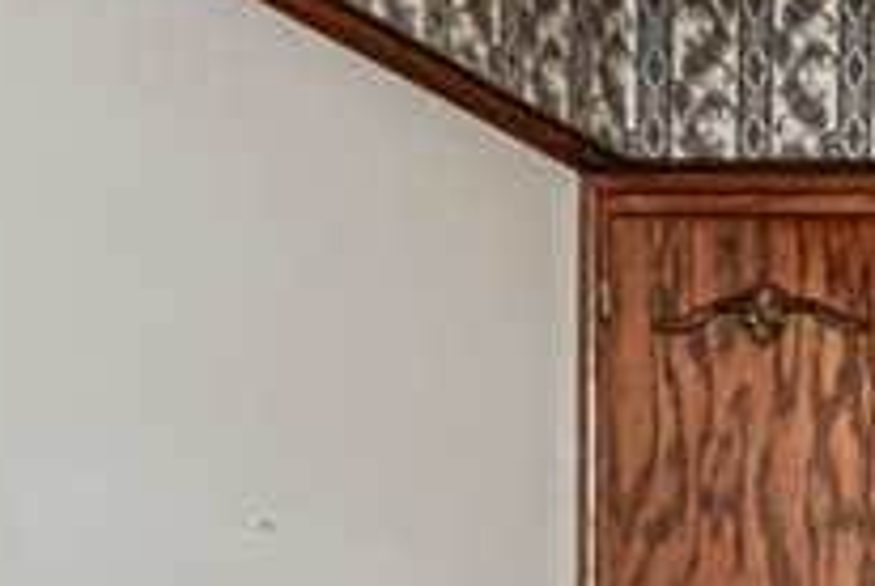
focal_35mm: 93
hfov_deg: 14.8
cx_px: 2043
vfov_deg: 13.4
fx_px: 2264
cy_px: 1013
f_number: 10
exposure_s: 1/60
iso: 800
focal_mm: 10
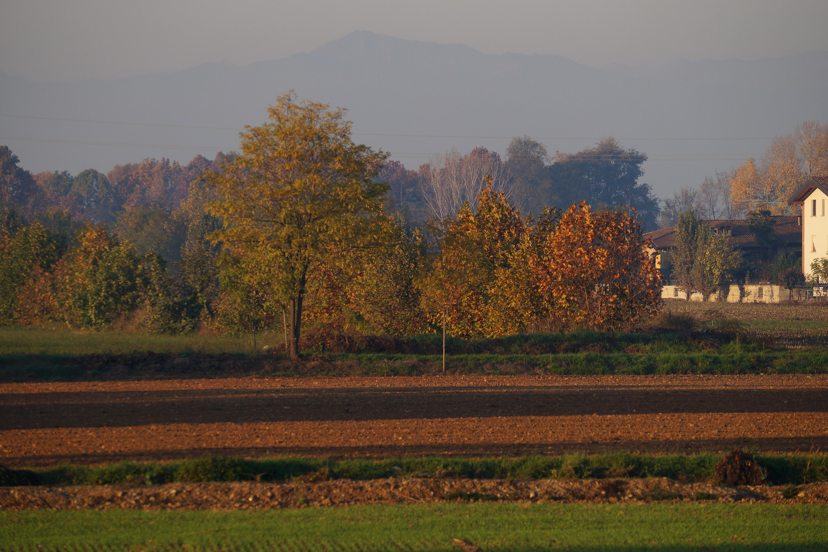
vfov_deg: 5.7
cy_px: 276
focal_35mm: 241
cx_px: 412
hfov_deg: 8.5
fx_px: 5542
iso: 100
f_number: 5
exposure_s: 1/250
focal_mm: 160
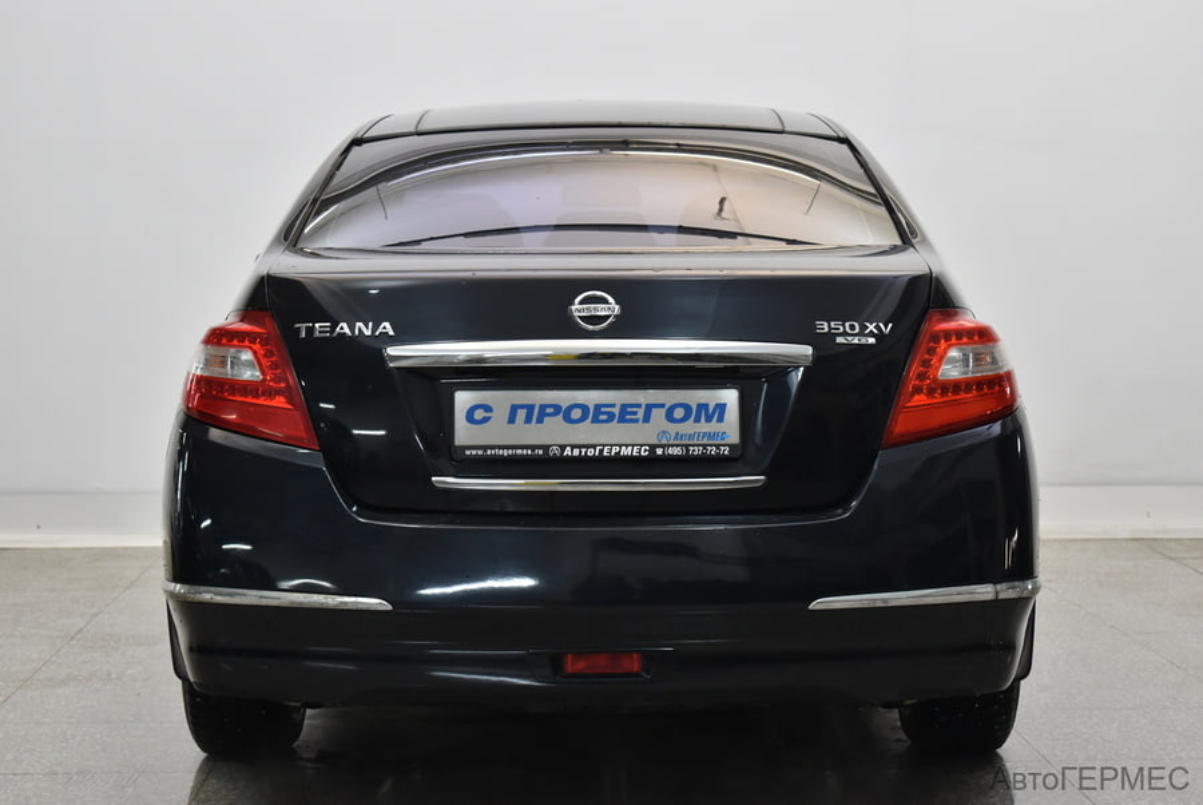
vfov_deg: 18.2
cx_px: 602
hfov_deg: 27.0
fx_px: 2509
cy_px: 402
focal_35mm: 75
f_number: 5.6
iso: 800
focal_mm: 50
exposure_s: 1/50
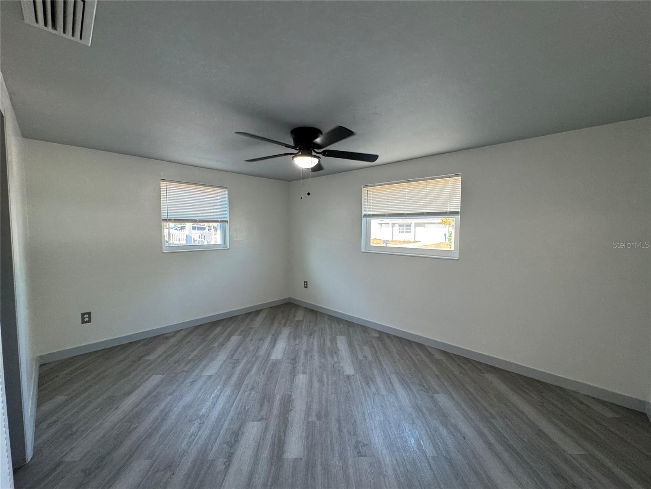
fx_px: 263
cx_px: 326
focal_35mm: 14
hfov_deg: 102.1
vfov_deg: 85.7
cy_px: 244
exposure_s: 1/120
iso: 200
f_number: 2.2
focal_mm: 2.22
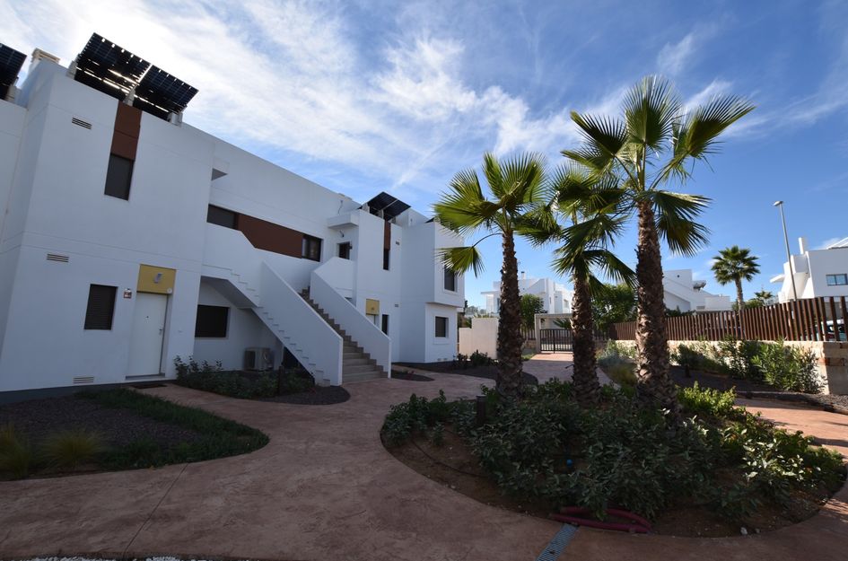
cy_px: 280
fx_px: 352
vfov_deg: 77.0
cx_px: 424
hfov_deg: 100.5
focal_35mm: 15
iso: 100
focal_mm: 10
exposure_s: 1/250
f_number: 8
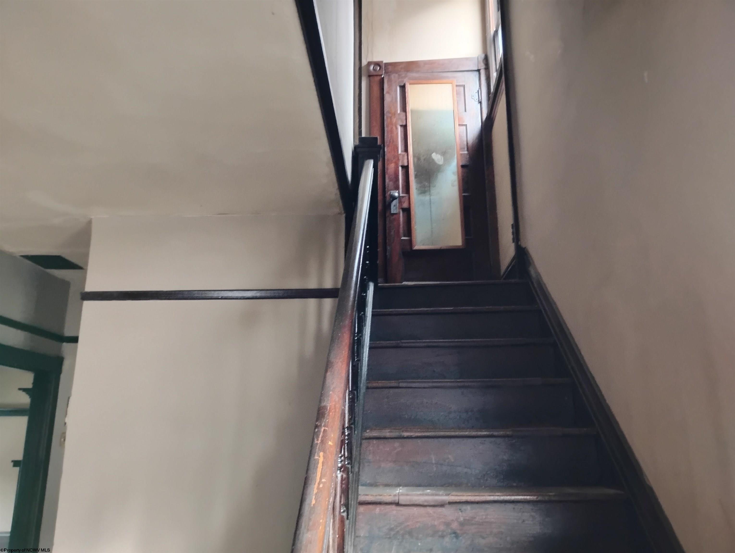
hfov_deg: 63.4
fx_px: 595
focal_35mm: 28
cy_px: 276
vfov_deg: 49.9
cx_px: 368
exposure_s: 1/24
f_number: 1.8
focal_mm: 4.26
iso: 1703
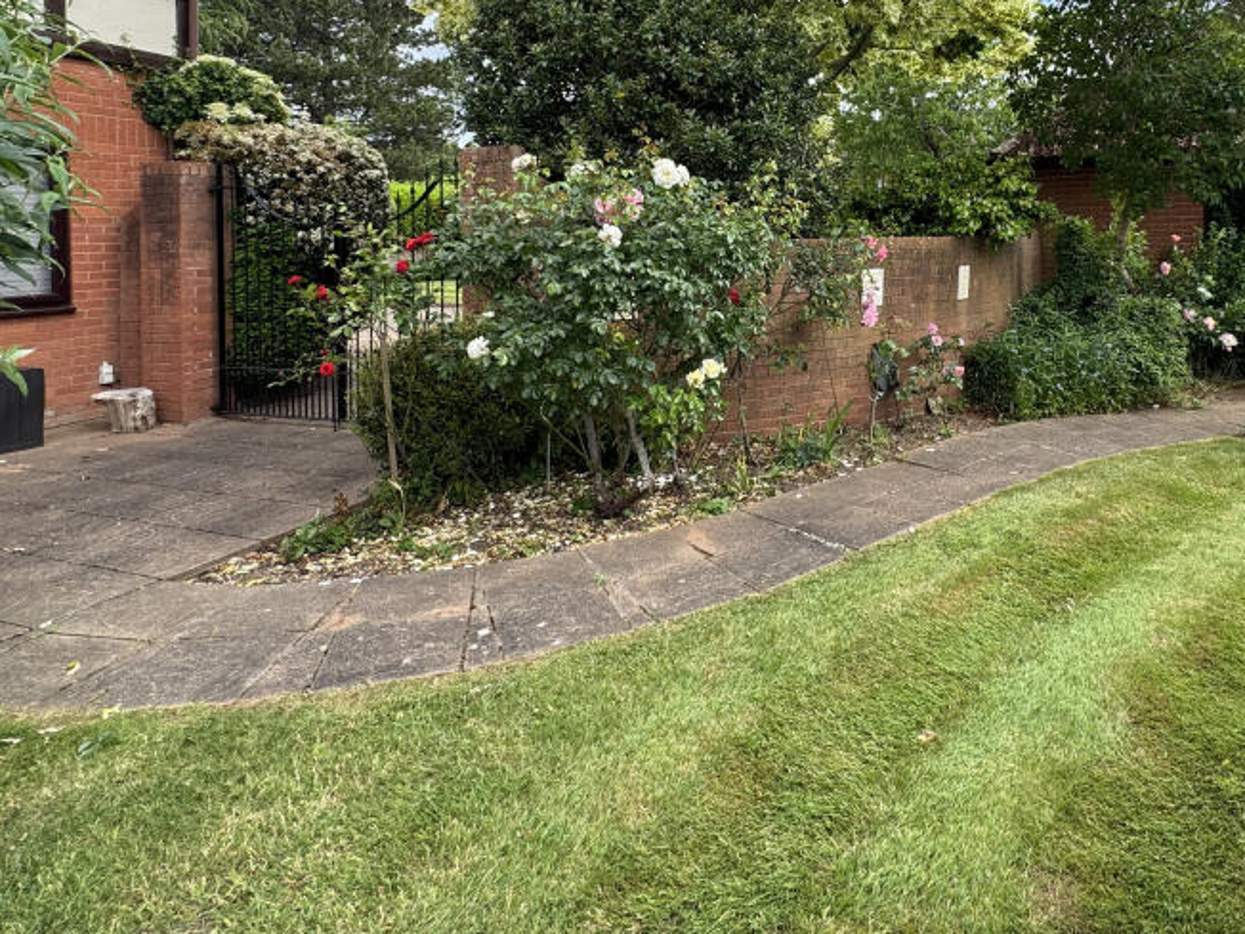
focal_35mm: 22
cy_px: 239
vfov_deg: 58.1
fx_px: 791
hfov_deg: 74.8
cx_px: 792
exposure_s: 1/416
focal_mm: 2.22
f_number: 2.2
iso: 40
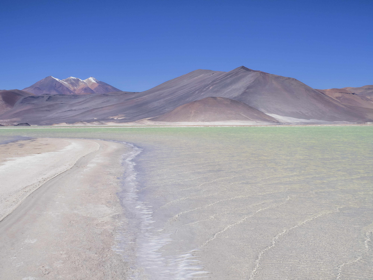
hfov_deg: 38.2
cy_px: 140
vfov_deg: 29.1
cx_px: 186
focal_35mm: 50
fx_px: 539
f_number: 6.3
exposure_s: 1/640
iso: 100
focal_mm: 10.8
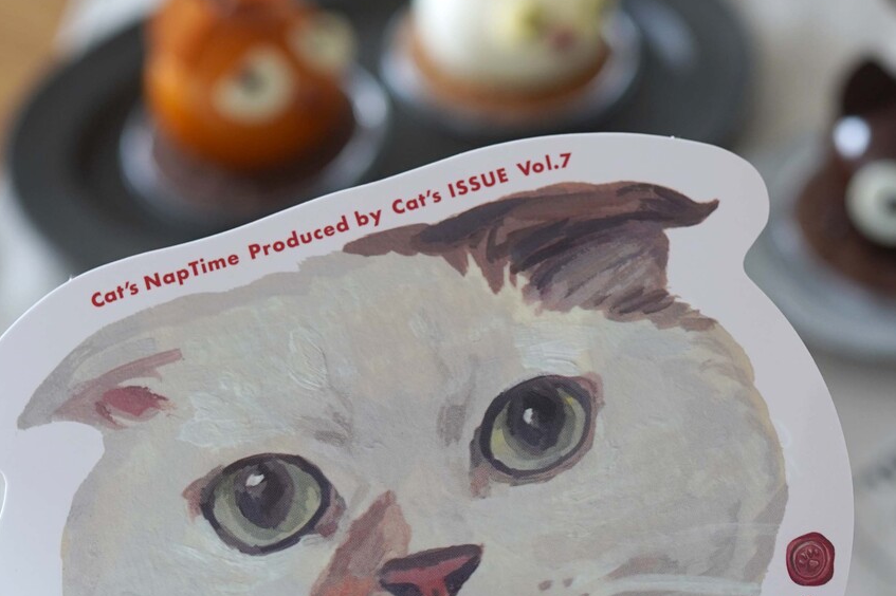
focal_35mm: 68
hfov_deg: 29.5
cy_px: 316
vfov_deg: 20.0
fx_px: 1692
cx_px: 572
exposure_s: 1/60
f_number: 4
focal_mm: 30
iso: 500
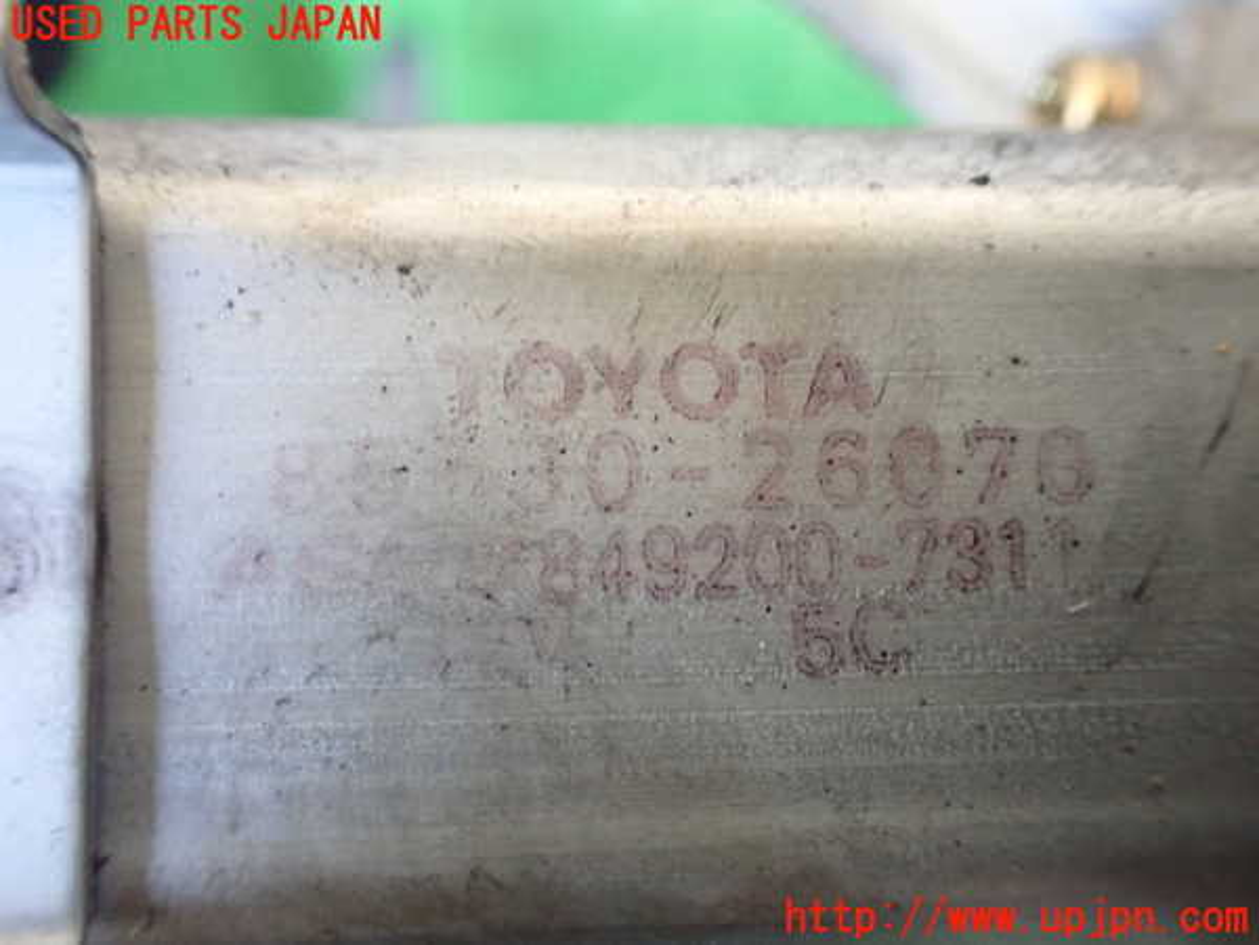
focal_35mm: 30
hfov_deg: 60.0
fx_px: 1091
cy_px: 472
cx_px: 630
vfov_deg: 46.8
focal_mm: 5.4
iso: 800
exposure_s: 1/80
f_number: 2.3
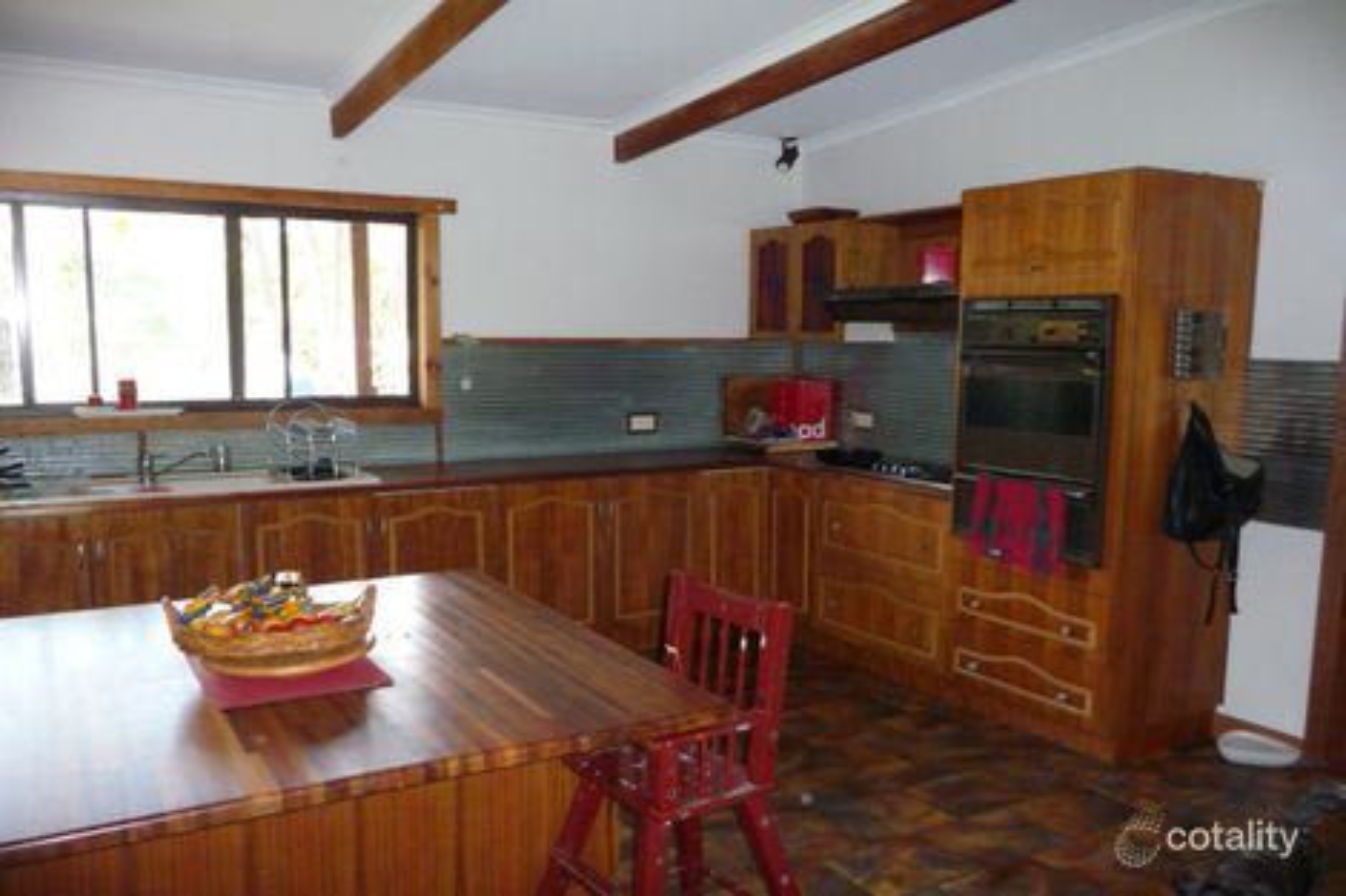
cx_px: 673
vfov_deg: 46.4
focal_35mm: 28
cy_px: 448
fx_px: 1046
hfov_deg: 65.5
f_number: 3.3
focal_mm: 4.7
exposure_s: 1/30
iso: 500
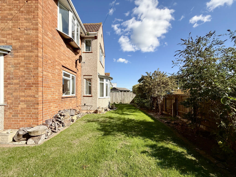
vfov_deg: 85.7
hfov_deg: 102.1
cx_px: 118
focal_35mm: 14
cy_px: 88
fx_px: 95
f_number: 2.2
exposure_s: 1/2237
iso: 50
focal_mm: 2.22
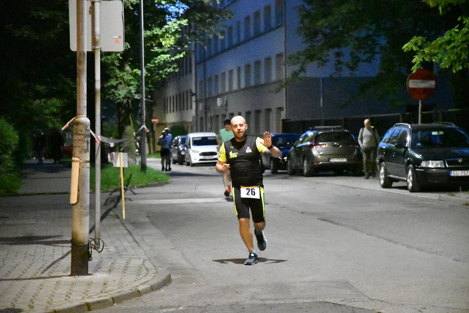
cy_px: 156
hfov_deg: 19.5
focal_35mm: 105
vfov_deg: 13.0
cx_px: 234
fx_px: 1368
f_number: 4
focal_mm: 70
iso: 51200
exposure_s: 1/125
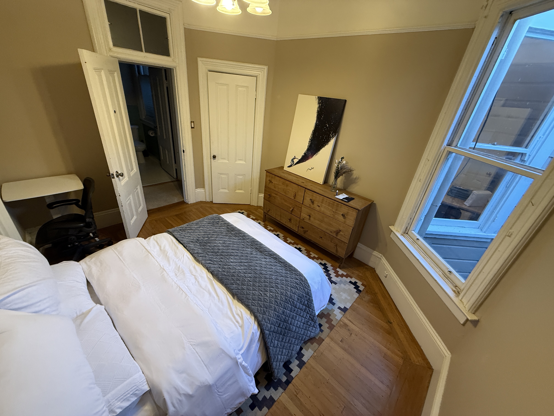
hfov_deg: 102.1
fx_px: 224
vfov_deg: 85.7
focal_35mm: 14
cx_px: 277
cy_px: 208
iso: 200
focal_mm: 2.22
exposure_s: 1/60
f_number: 2.2
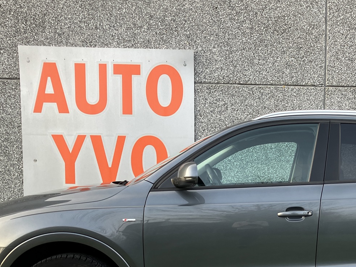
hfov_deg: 34.0
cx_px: 279
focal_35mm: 55
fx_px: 566
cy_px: 243
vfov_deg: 25.7
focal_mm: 3.99
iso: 64
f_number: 1.8
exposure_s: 1/121
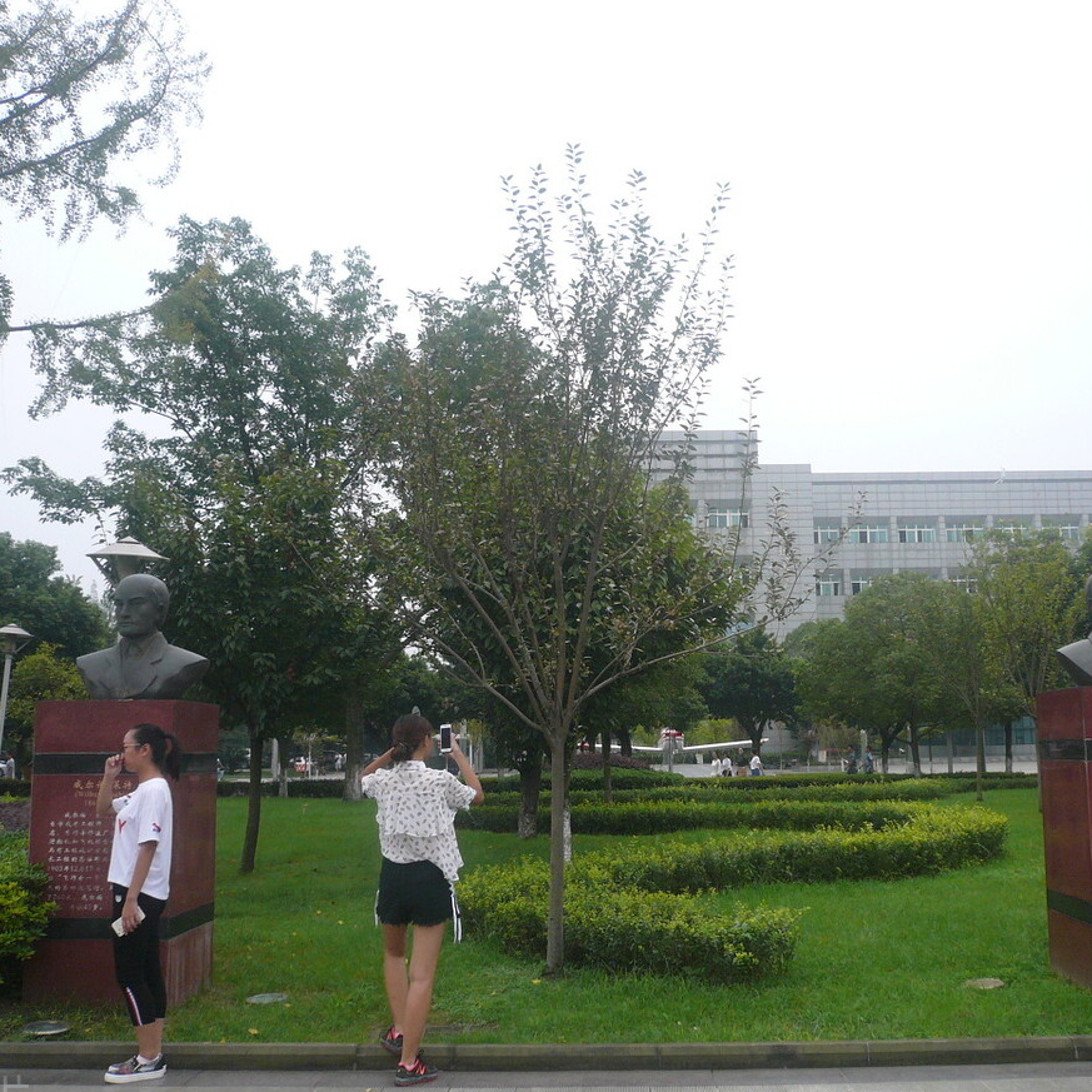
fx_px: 1213
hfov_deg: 48.3
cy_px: 560
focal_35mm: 34
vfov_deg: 48.4
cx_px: 628
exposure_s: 1/1000
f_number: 2.8
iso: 100
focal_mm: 4.6
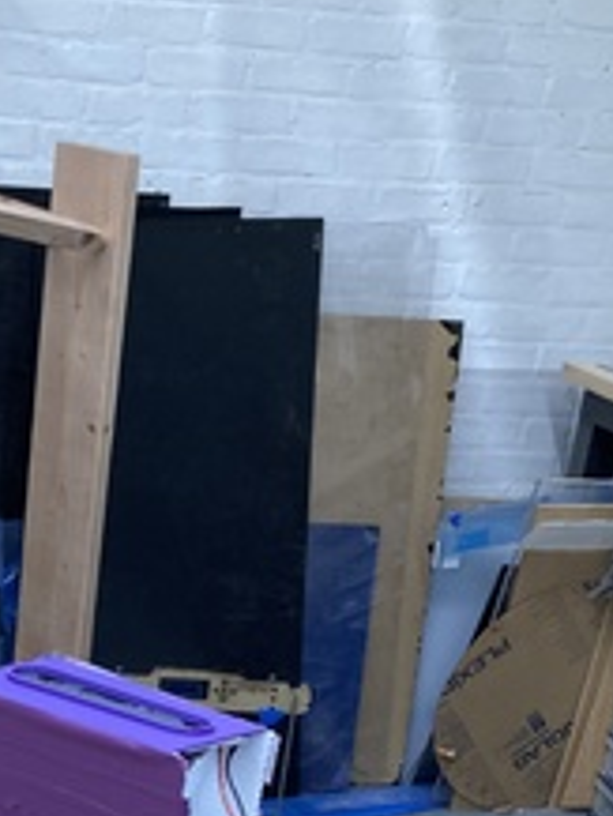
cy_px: 1040
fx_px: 1746
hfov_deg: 19.1
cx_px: -71
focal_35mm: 74
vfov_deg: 23.5
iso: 50
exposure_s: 1/60
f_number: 1.8
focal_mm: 3.99
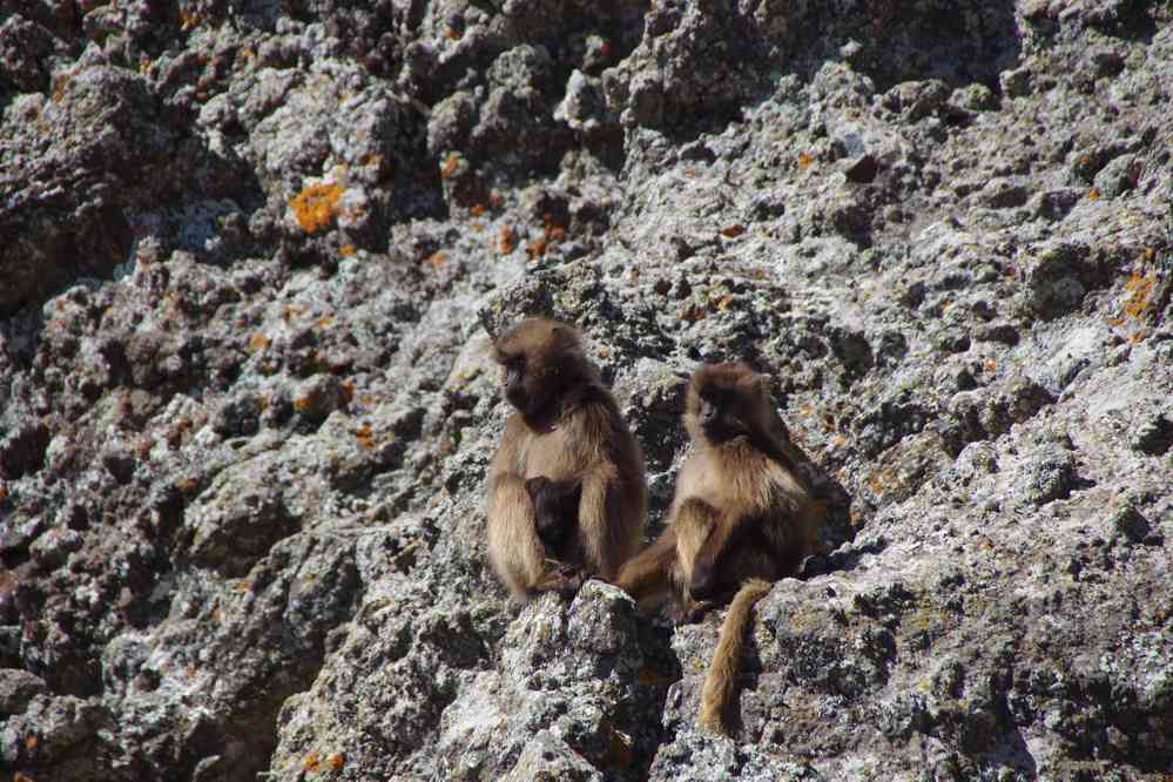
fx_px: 12218
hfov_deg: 5.5
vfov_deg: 3.7
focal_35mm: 375
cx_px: 586
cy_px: 391
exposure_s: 1/320
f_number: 10
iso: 800
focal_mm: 250
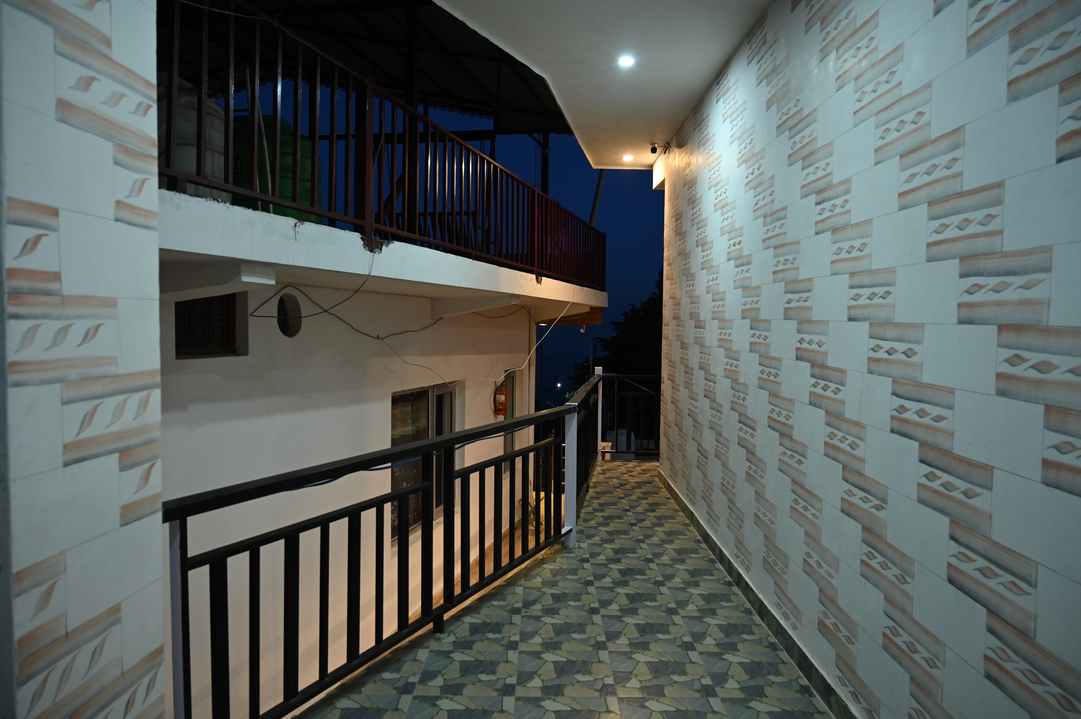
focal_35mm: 24
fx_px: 720
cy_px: 360
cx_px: 540
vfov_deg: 53.1
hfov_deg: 73.8
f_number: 4
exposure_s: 1/15
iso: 1000
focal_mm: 24
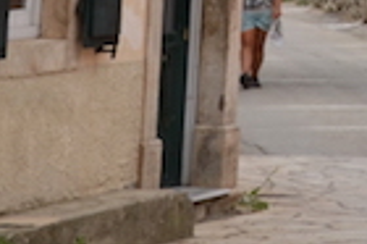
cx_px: 1101
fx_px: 3340
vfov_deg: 4.1
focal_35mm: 328
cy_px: -399
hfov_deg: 5.9
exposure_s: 1/200
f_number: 7.1
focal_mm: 30
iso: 100
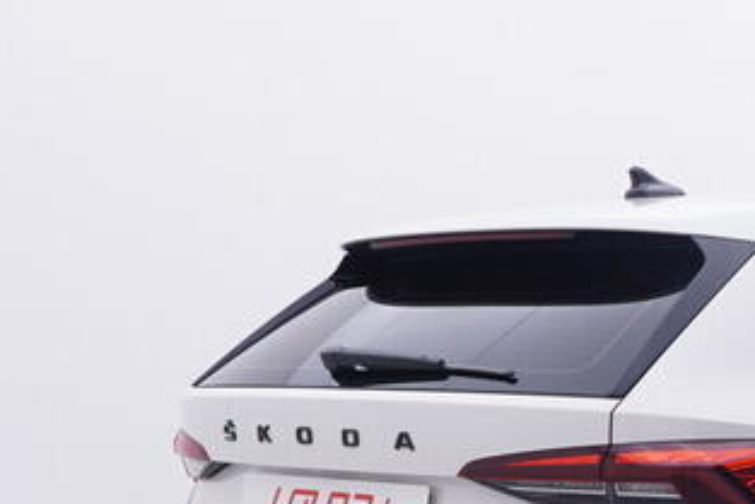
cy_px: 477
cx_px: 996
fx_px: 1545
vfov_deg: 18.2
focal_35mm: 74
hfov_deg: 23.9
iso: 200
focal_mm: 15
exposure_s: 1/80
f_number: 5
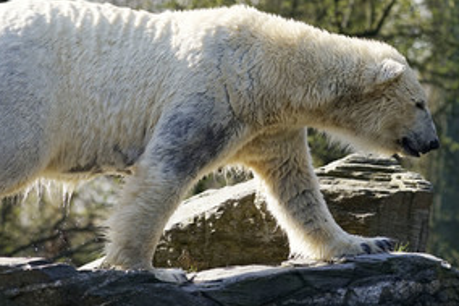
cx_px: 164
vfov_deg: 4.3
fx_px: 4052
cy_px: 125
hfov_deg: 6.5
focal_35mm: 318
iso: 640
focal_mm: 200
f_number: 5
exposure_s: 1/1600
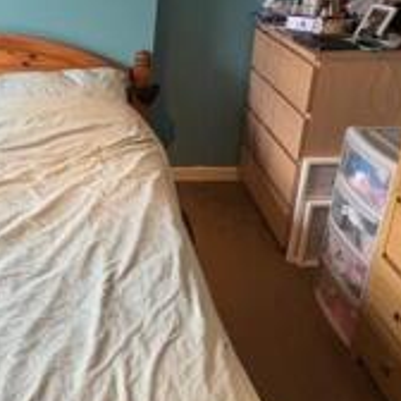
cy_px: 152
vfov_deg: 38.9
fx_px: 564
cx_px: 72
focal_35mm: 43
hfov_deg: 37.5
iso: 200
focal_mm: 2.22
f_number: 2.2
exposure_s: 1/97
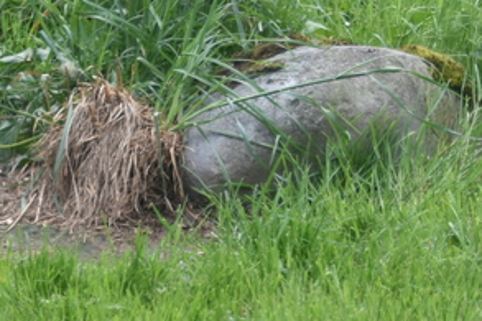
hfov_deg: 2.8
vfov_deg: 1.8
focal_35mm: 743
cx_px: 311
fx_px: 9942
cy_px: -207
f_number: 5.6
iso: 400
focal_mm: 170
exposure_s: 1/400
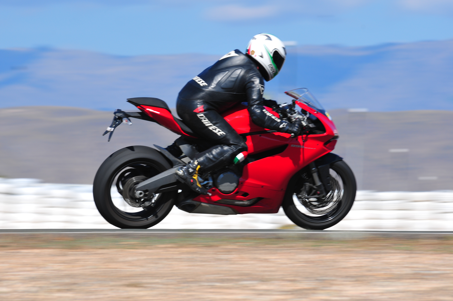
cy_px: 150
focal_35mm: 300
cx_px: 226
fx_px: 3770
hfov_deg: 6.9
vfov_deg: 4.6
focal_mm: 200
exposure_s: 1/200
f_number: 10
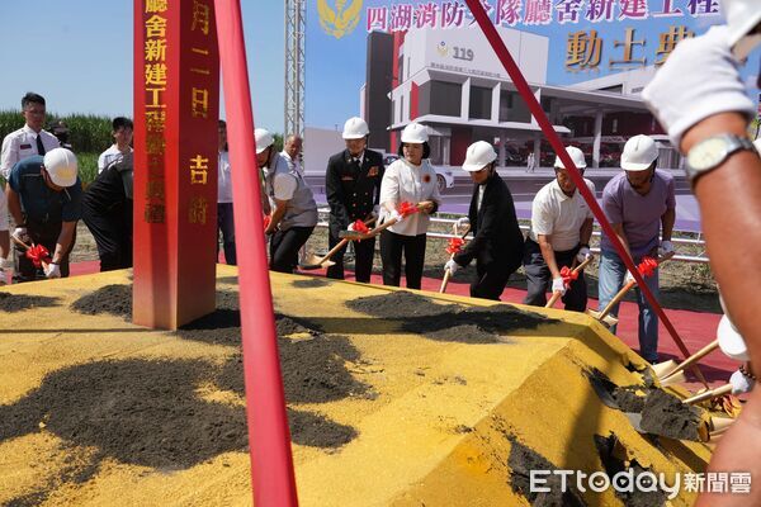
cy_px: 254
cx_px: 380
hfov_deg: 58.7
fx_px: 676
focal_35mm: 32
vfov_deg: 41.1
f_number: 8
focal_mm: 32
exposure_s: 1/320
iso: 100
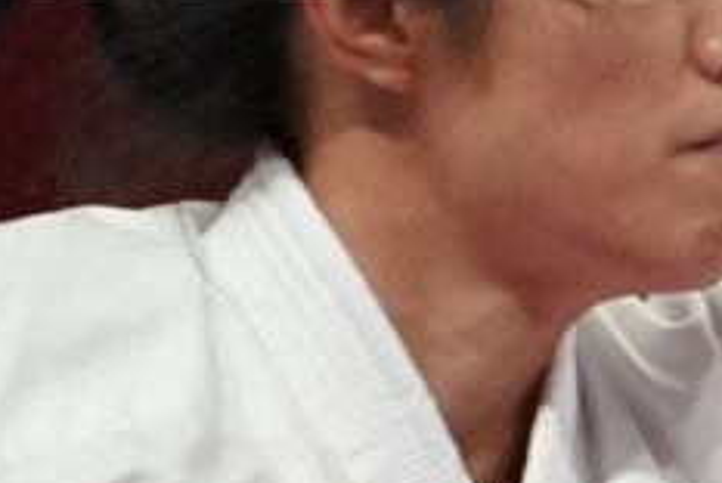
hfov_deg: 0.8
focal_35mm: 2598
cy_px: 802
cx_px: 93
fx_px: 52169
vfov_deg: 0.5
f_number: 4
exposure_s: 1/1000
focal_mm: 225
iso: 3200
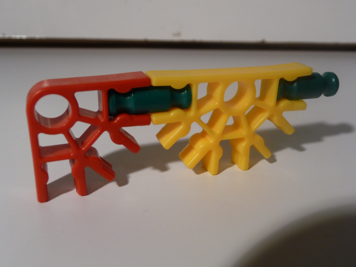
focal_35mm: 36
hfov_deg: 51.4
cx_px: 178
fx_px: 370
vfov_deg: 39.7
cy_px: 134
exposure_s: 1/30
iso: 200
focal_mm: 6
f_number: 3.7
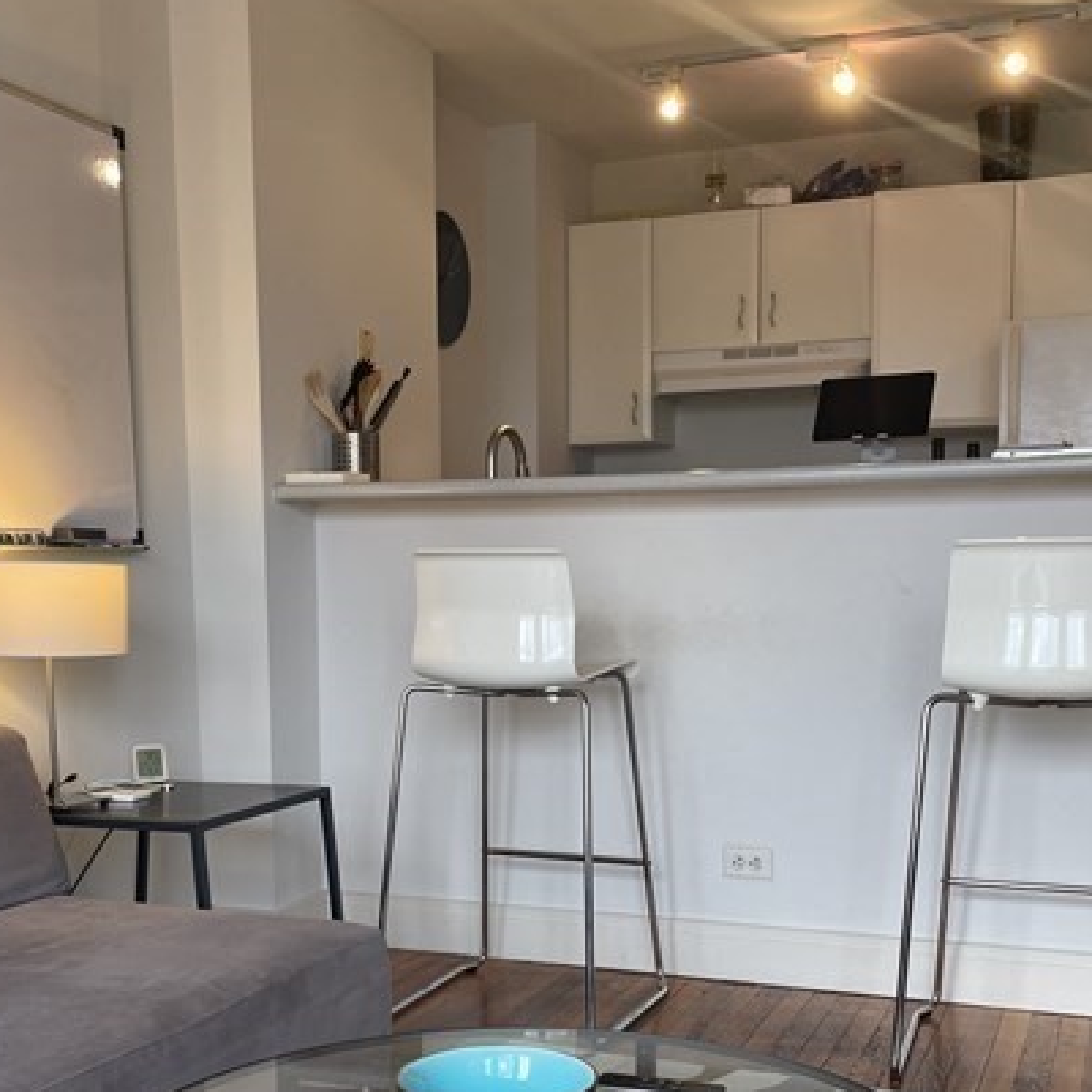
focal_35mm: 44
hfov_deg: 38.3
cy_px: 752
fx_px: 1570
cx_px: 487
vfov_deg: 37.8
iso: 64
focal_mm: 4.2
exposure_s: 1/120
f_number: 1.6
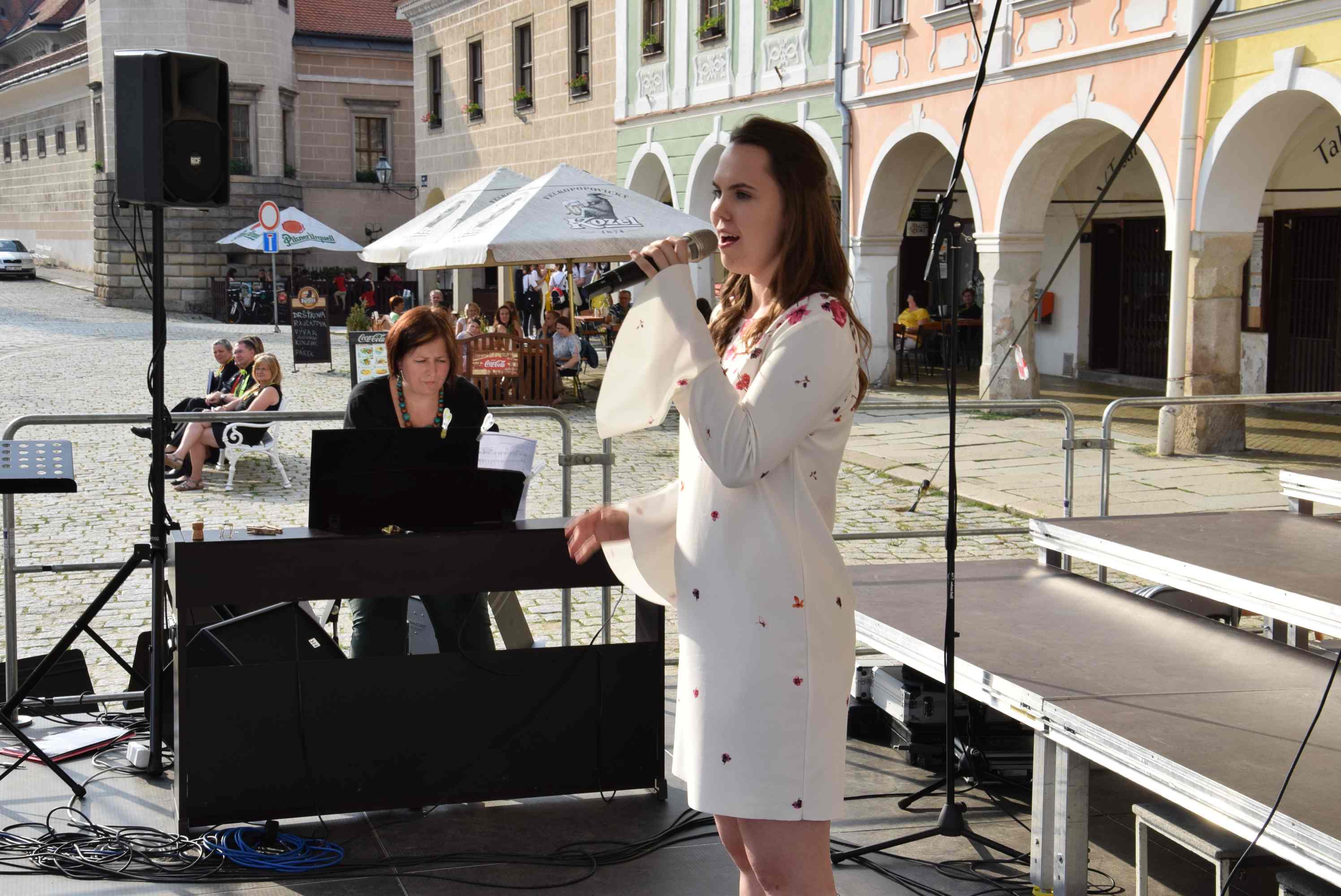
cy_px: 448
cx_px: 670
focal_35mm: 52
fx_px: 1957
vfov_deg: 25.8
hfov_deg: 37.8
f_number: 13
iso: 400
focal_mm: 35
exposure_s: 1/200
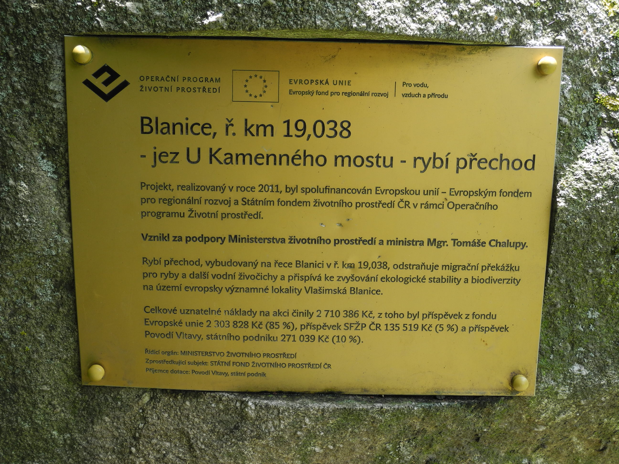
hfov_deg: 45.8
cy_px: 232
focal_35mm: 41
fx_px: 733
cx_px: 310
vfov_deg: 35.1
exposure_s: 1/125
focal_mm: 8.8
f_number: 3.2
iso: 100
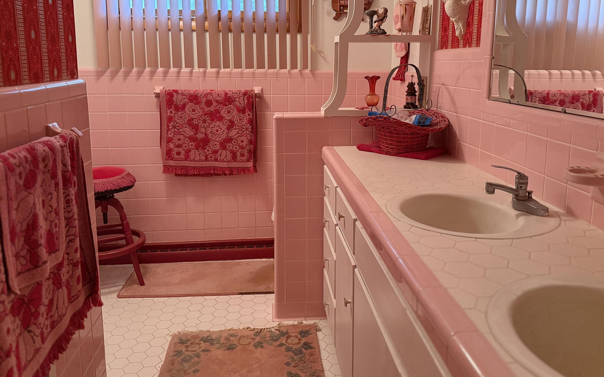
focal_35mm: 30
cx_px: 323
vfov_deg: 41.6
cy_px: 144
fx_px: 494
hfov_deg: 62.8
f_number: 1.78
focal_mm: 6.76
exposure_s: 1/60
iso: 500
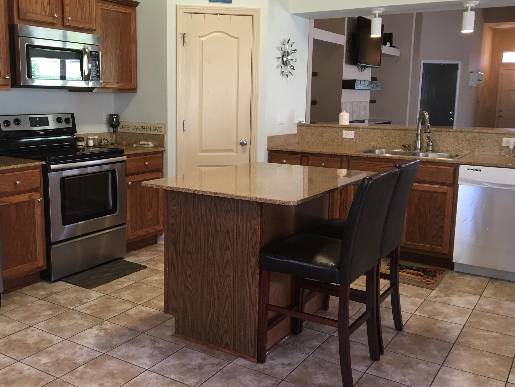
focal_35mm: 36
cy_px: 181
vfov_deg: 39.6
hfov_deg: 51.3
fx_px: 536
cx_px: 232
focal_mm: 4.15
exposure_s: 1/17
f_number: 2.2
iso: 50
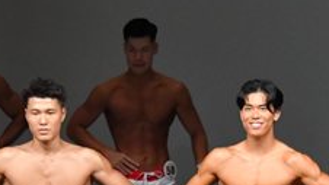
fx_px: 6332
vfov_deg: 1.7
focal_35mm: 726
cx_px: 149
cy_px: 267
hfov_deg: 3.0
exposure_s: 1/400
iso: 4000
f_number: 5.6
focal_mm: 135
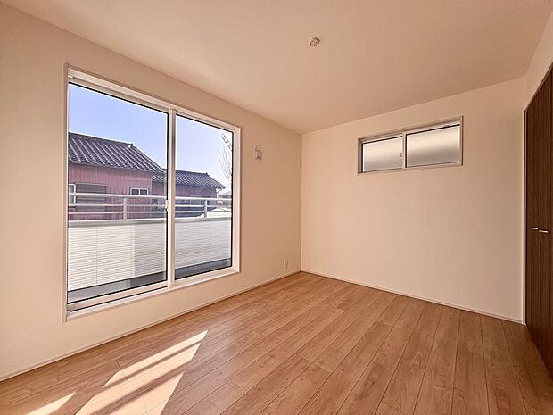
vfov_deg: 85.7
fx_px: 224
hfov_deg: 102.1
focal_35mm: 14
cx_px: 276
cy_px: 208
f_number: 2.2
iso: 64
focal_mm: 2.22
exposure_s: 1/756
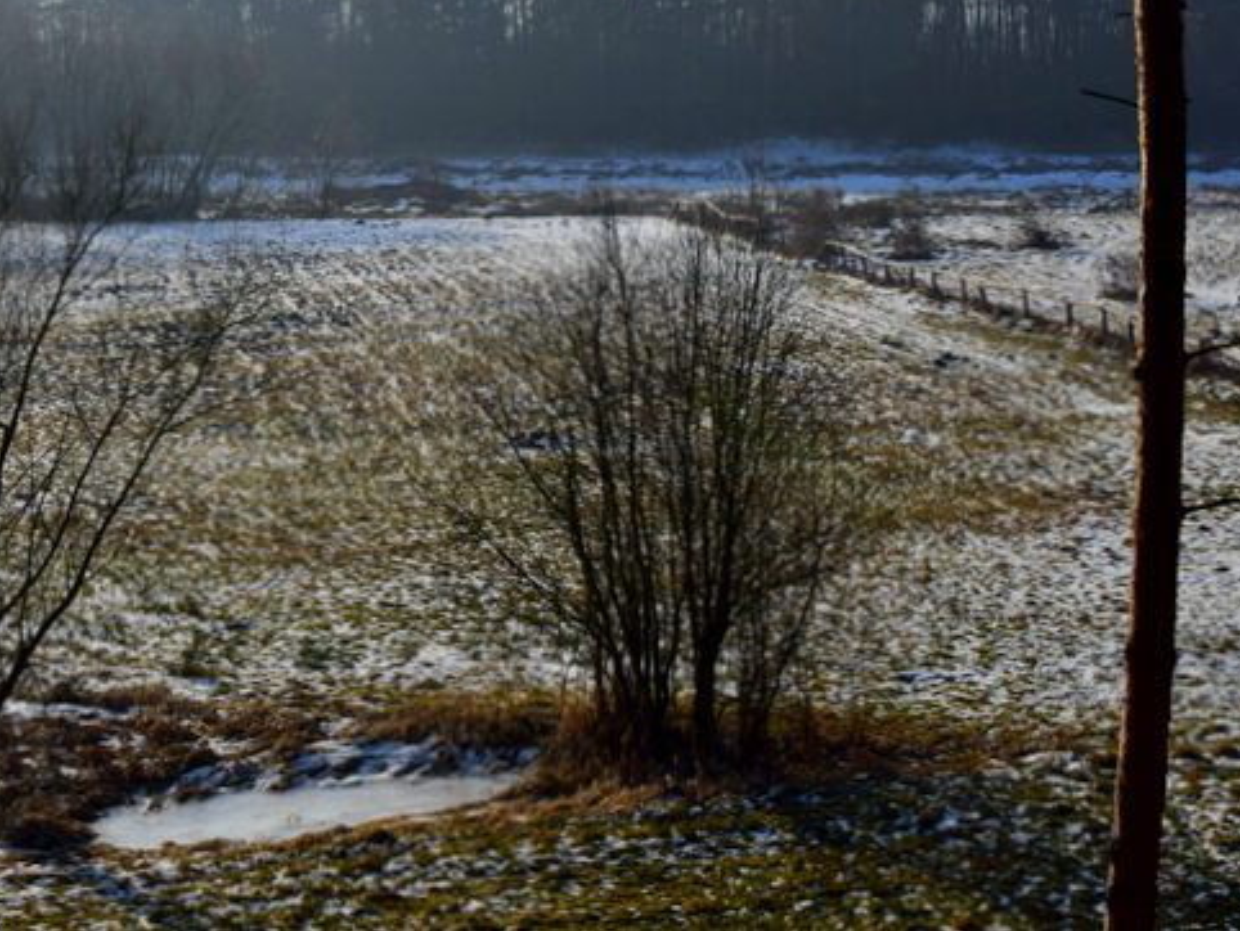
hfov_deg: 23.1
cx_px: 311
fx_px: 3003
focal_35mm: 84
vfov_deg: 17.5
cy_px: 247
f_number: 11
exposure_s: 1/500
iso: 200
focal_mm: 35
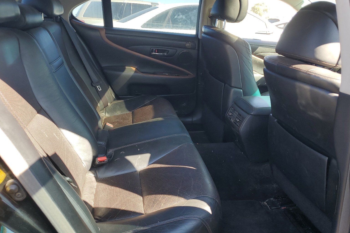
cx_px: 175
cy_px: 103
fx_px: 272
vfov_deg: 46.3
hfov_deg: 65.5
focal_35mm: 28
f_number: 1.5
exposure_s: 1/172
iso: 50
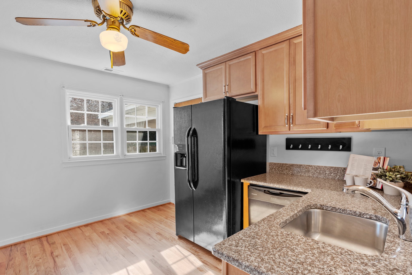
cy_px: 138
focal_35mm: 17
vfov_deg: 70.4
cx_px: 206
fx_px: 195
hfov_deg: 93.3
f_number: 10
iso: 100
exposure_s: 1
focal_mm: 17
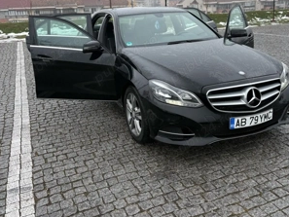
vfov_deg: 40.2
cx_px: 145
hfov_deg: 52.6
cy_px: 71
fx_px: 292
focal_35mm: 35
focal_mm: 5.96
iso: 50
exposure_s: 1/687
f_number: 1.6
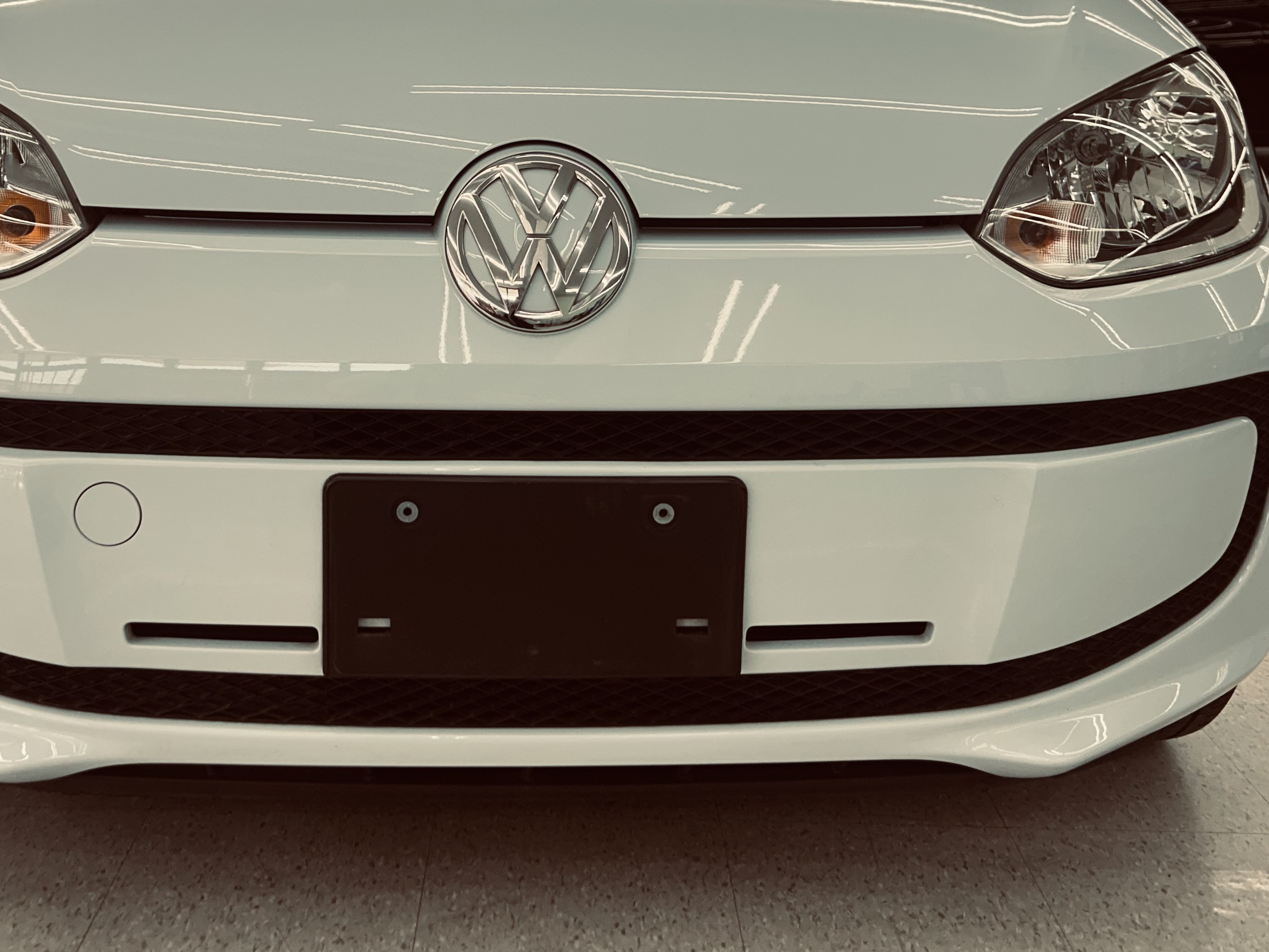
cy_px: 275
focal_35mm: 41
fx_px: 1503
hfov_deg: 45.7
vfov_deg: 34.6
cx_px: 557
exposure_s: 1/319
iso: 50
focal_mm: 5.7
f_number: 1.5
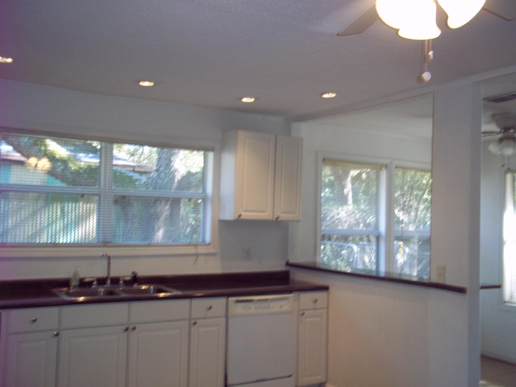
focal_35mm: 36
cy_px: 194
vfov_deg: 39.7
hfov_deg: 51.4
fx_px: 537
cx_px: 258
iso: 160
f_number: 3.1
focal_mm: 6.5
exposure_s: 1/40
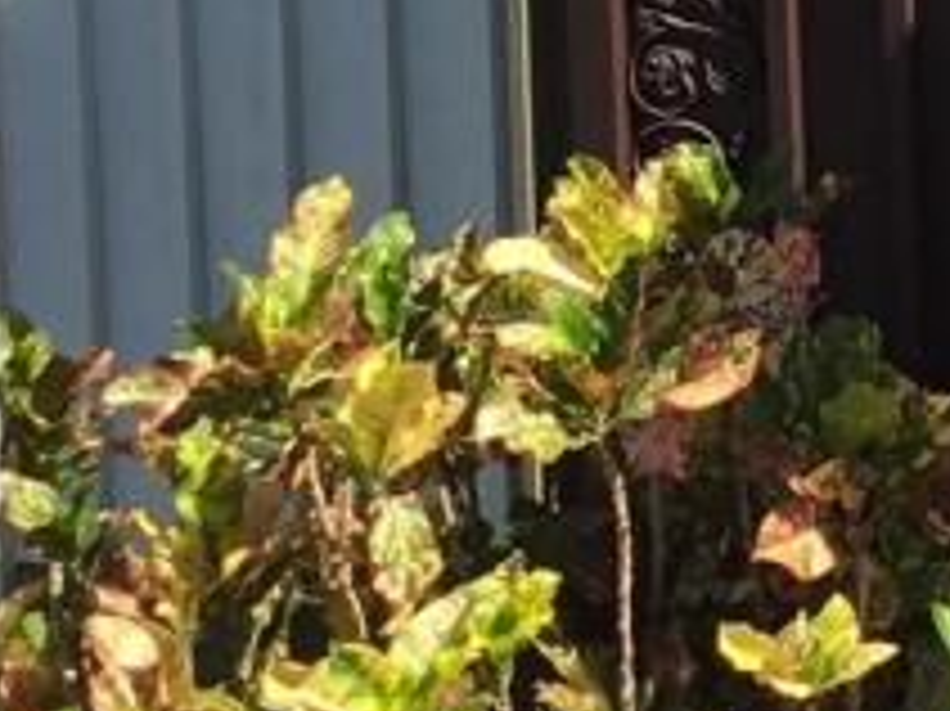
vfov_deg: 10.3
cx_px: 1576
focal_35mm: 141
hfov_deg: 13.0
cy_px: -194
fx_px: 3867
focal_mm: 3.3
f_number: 2.4
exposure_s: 1/994
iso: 25
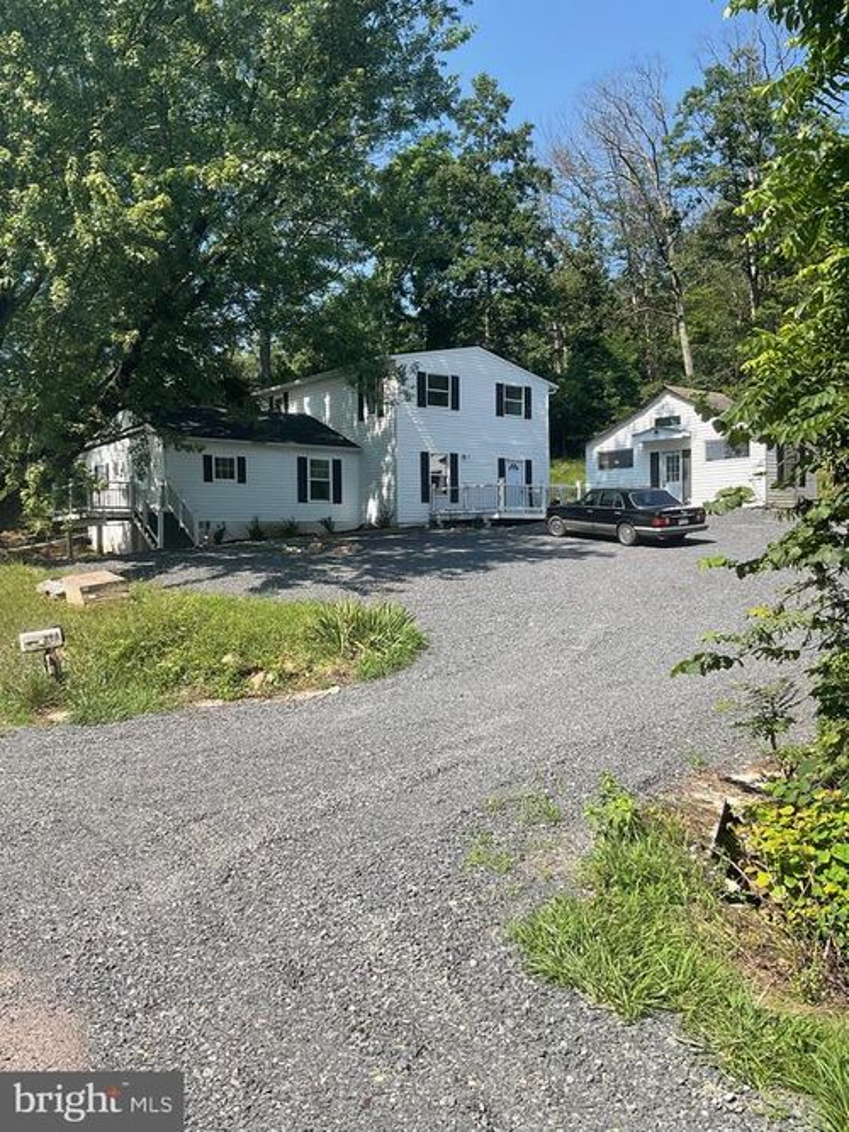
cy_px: 566
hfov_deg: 48.2
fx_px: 949
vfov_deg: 61.7
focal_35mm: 29
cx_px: 424
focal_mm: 3
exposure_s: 1/944
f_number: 1.8
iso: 16
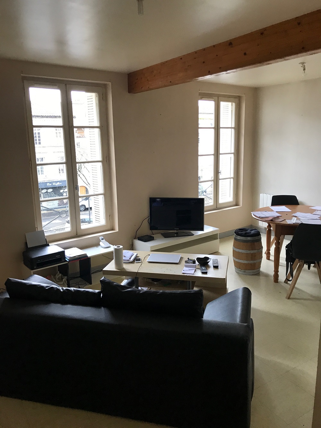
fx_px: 346
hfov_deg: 49.8
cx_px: 160
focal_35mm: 28
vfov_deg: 63.4
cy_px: 214
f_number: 1.8
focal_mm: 3.99
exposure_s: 1/33
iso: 40
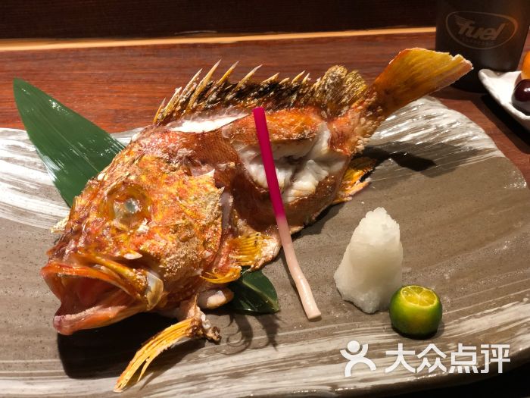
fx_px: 796
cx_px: 265
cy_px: 199
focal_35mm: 52
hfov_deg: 36.8
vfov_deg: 28.0
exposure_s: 1/25
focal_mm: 6
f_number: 2.4
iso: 125
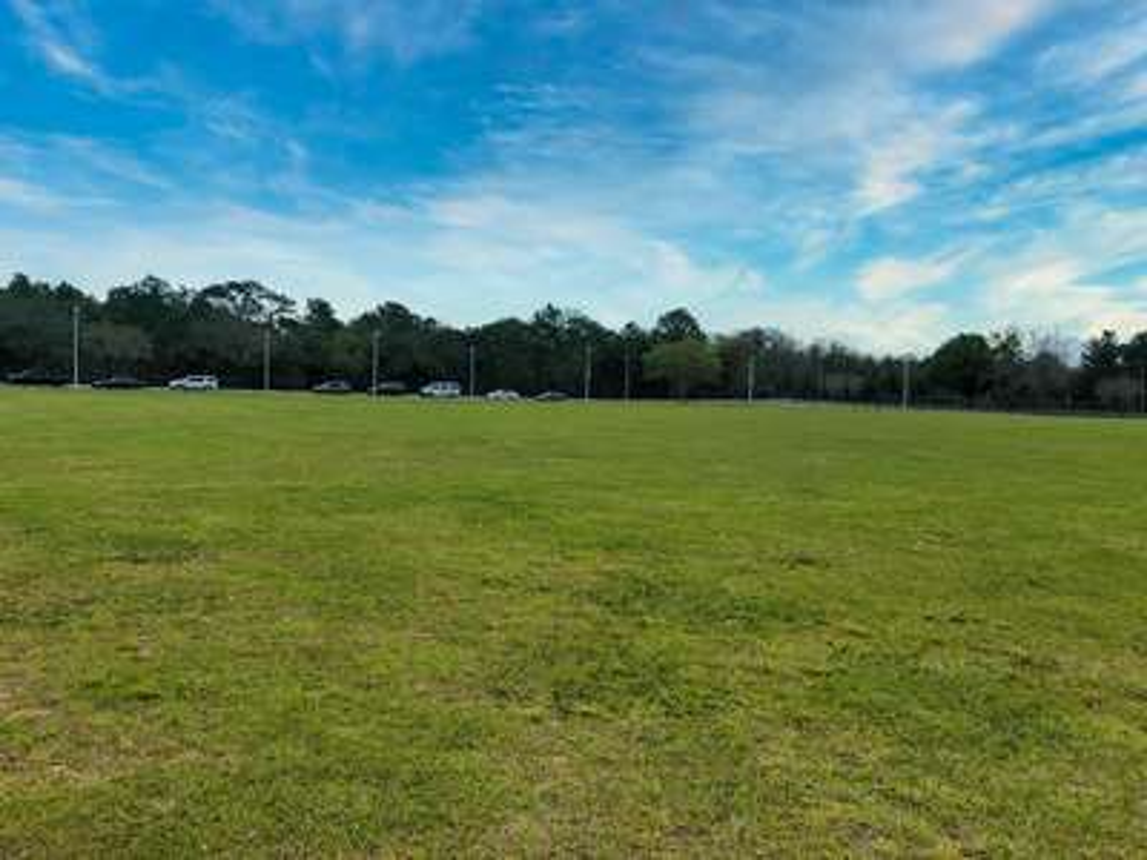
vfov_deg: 49.7
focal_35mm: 28
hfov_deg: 63.4
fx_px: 928
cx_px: 574
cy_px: 430
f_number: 1.8
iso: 20
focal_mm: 4
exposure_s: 1/774
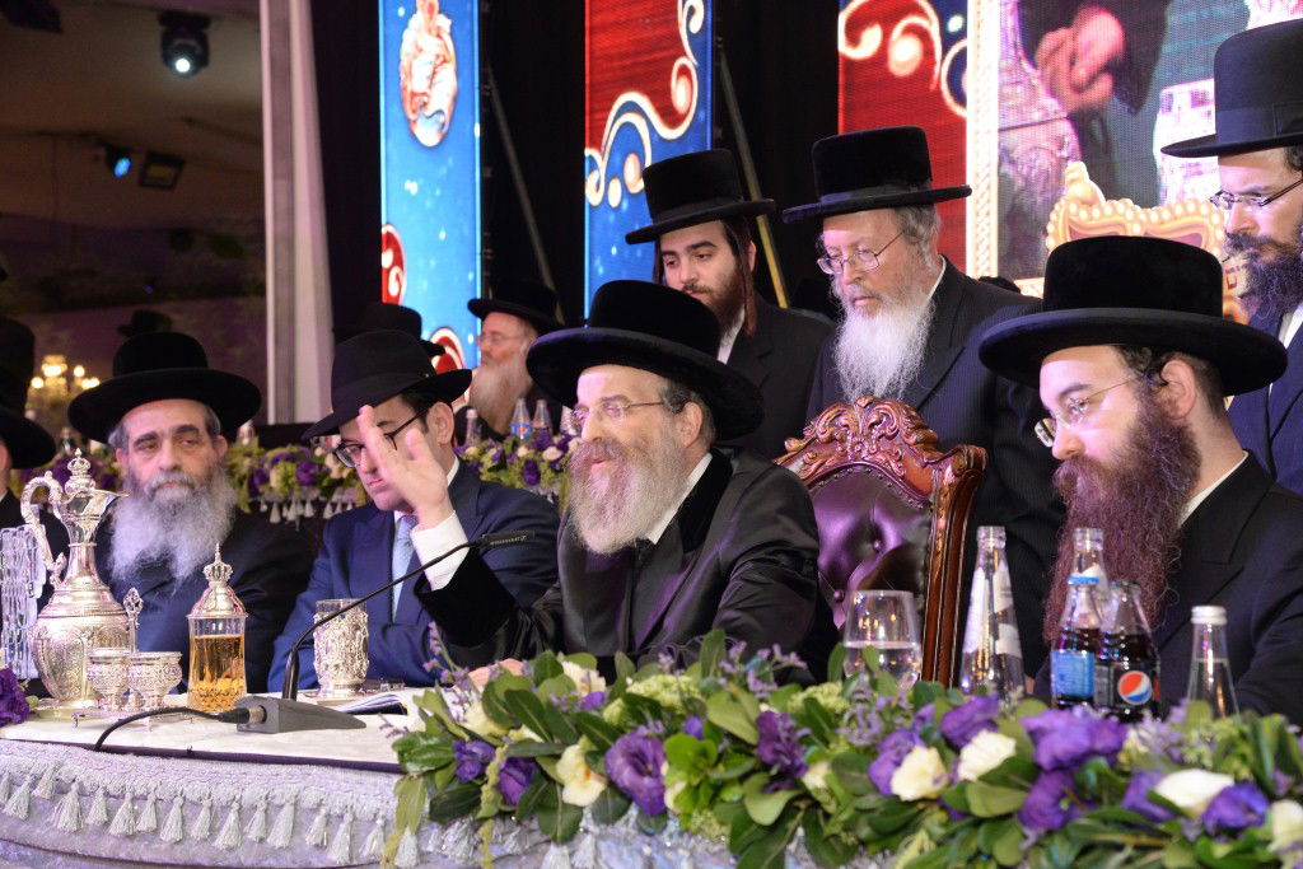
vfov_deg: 20.9
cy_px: 434
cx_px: 652
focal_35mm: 65
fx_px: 2353
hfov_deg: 31.0
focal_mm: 65
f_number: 5
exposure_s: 1/50
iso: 2500
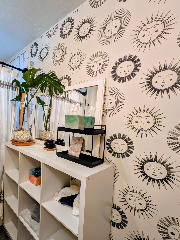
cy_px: 126
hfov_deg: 66.4
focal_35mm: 17
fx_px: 118
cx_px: 31
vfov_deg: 91.0
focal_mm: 2.23
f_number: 1.95
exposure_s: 1/24
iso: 75
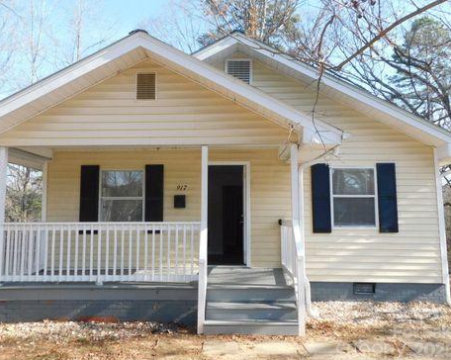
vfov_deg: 48.4
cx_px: 226
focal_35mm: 30
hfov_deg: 58.8
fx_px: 400
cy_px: 184
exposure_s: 1/400
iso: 125
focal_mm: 4.9
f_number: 3.2
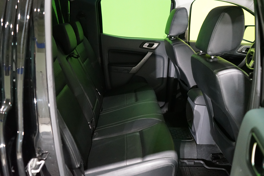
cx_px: 132
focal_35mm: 29
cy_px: 88
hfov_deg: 63.7
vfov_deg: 45.0
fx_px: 213
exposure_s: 1/60
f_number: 3.5
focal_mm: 29
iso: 6400
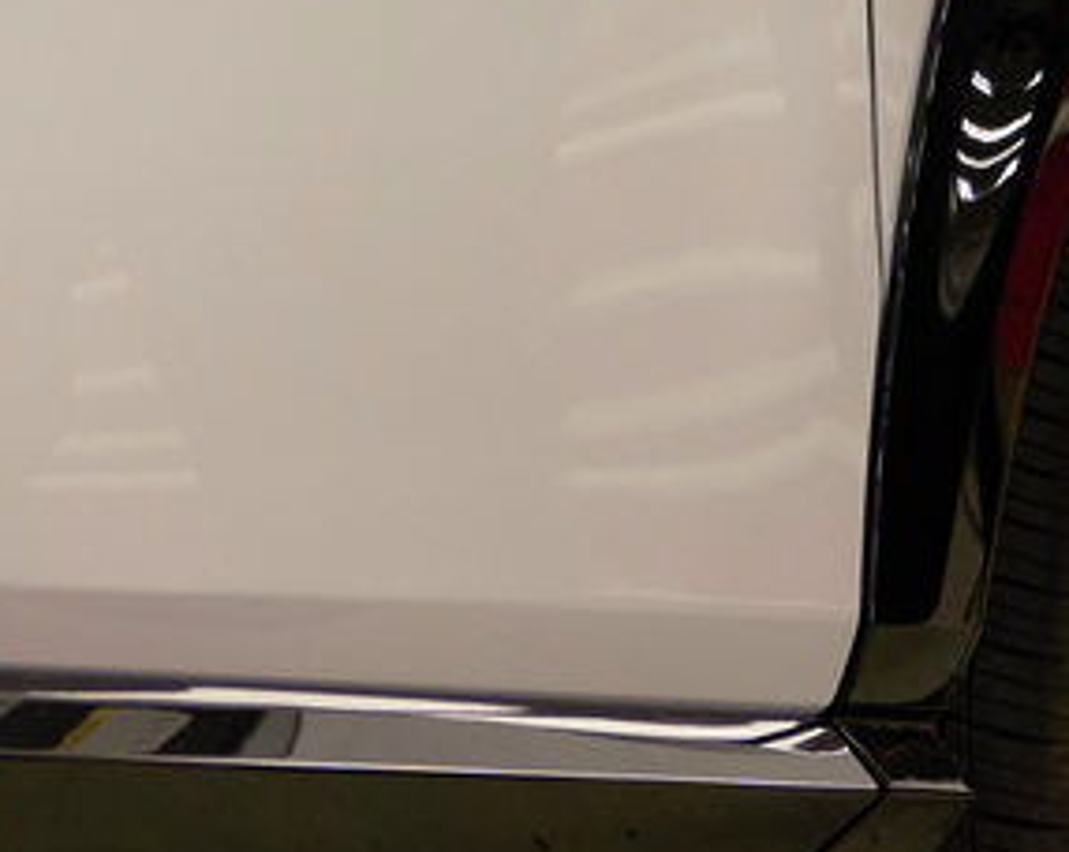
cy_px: -428
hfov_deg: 2.0
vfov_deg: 1.6
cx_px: 430
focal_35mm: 978
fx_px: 30900
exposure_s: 1/400
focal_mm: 126
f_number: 2.8
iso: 640
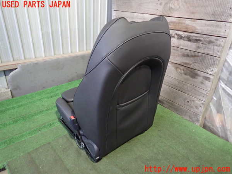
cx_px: 116
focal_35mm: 25
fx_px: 168
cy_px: 87
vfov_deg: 54.9
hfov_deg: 69.4
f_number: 2
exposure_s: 1/30
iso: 800
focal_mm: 4.5
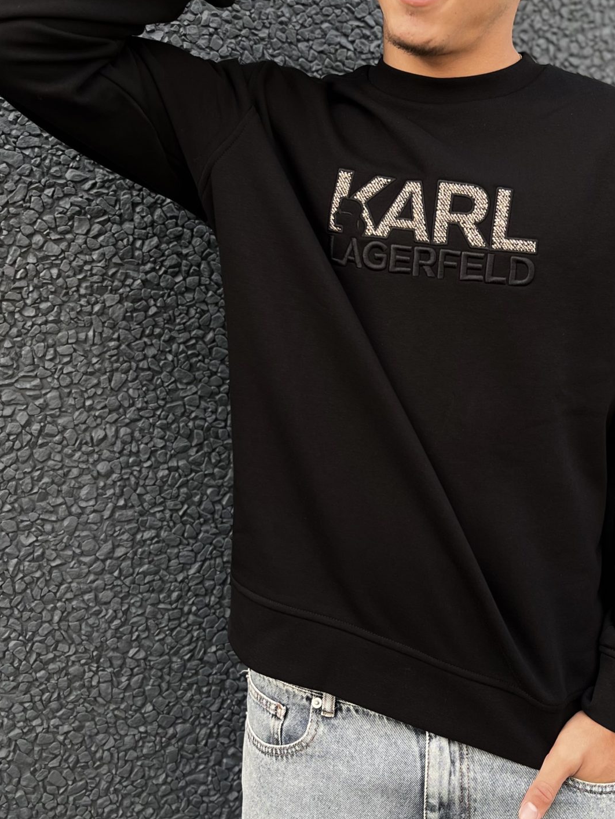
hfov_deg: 30.4
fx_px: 1113
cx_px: 452
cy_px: 367
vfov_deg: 40.4
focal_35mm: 47
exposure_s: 1/180
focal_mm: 5.7
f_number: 1.5
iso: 50
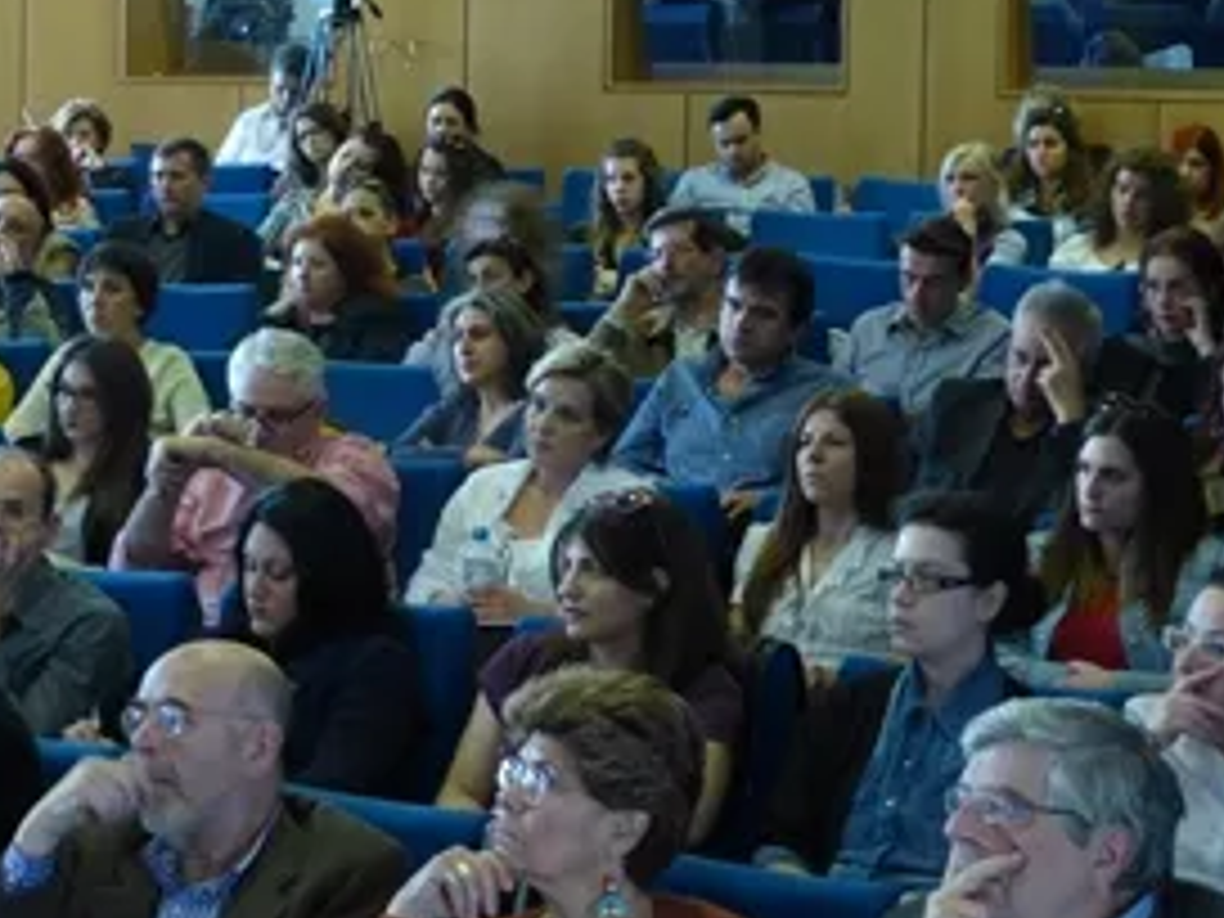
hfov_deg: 21.0
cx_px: 214
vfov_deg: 16.0
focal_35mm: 92
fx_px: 3253
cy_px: 292
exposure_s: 1/4
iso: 100
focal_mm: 8.5
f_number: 4.2
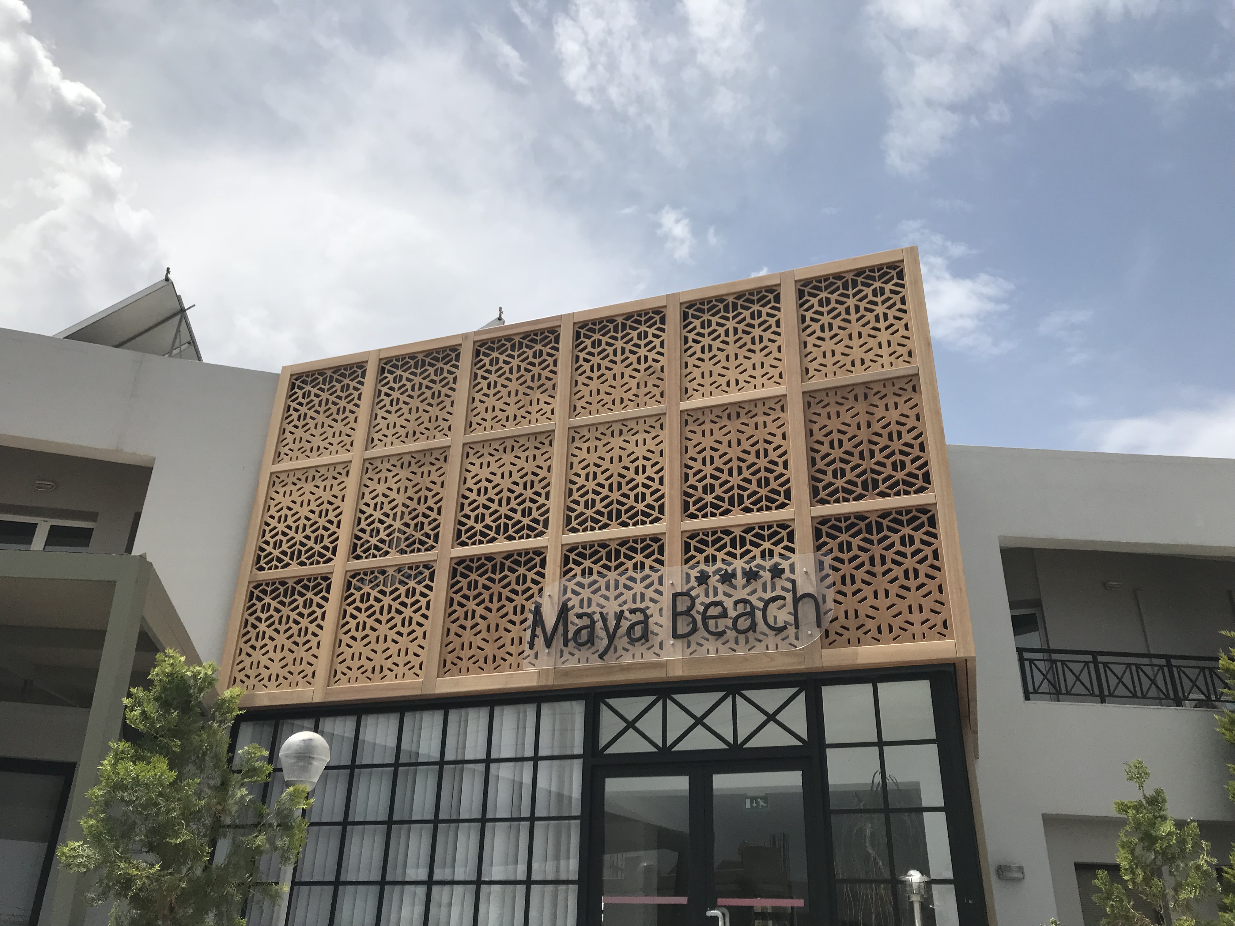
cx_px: 618
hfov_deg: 63.4
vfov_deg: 49.7
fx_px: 999
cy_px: 463
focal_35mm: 28
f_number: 1.8
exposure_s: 1/5988
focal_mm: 3.99
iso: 20
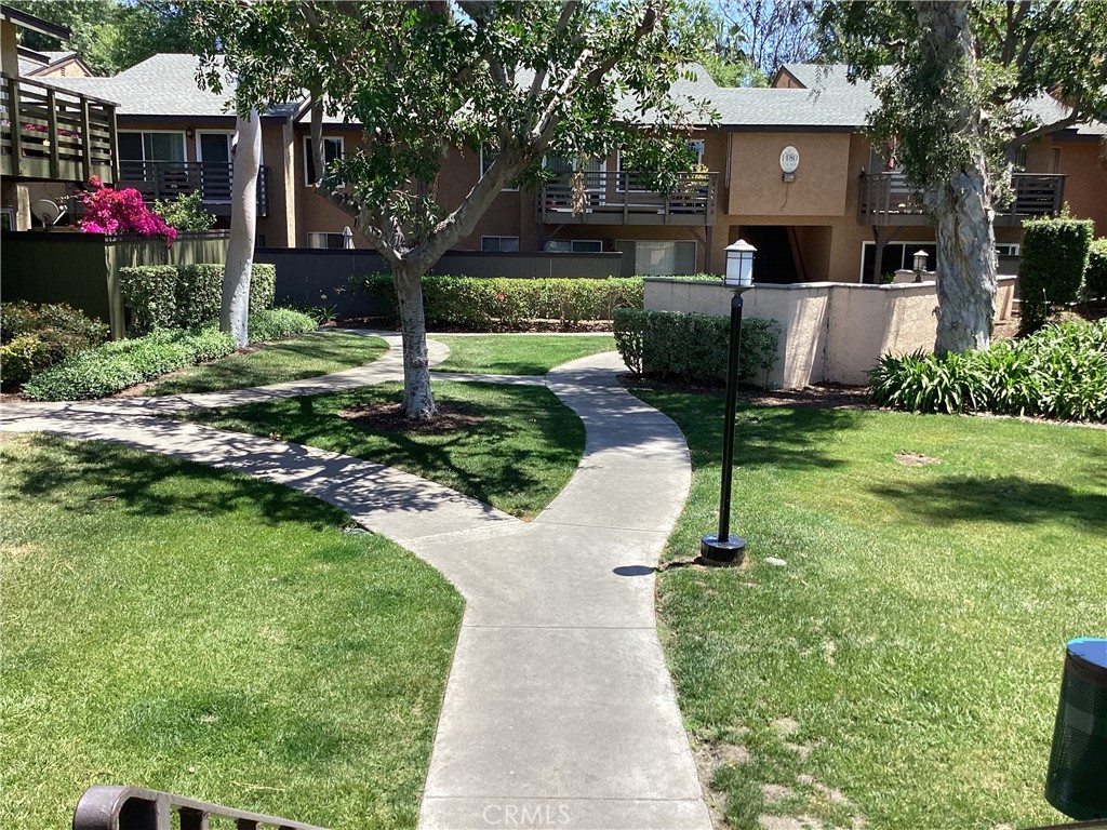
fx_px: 991
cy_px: 415
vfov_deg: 45.4
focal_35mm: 31
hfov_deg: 58.4
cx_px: 554
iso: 25
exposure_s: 1/631
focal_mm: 3.3
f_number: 2.4
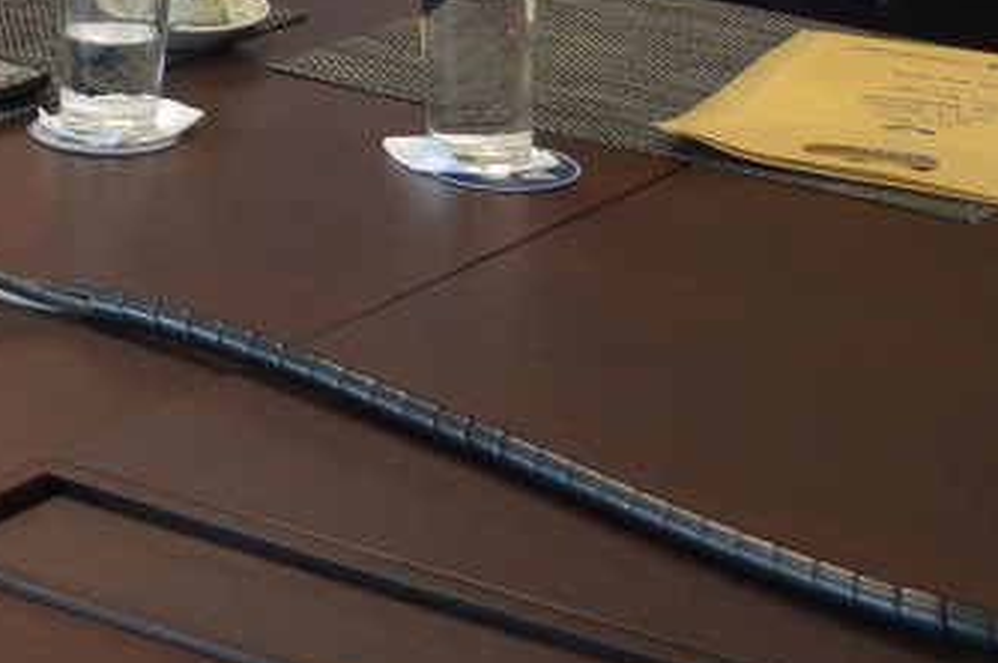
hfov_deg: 13.2
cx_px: -536
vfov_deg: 8.9
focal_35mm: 146
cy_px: -654
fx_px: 4043
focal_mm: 22
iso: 720
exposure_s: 1/60
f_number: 4
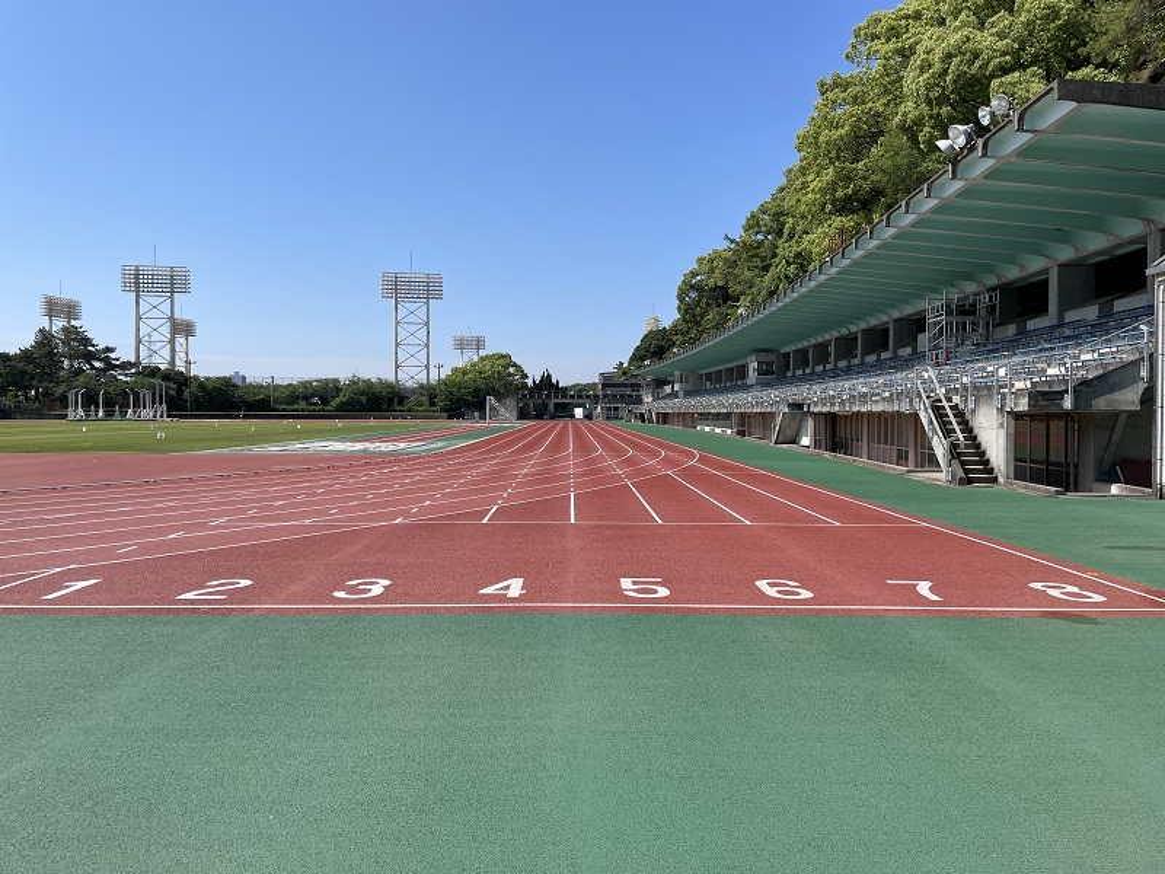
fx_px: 875
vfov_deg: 53.1
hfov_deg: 67.3
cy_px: 437
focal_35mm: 26
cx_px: 582
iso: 32
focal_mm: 4.2
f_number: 1.6
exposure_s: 1/3731
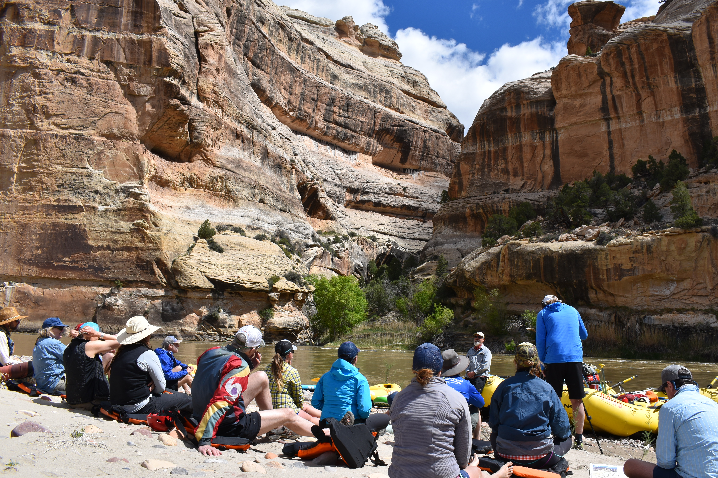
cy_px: 241
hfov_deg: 61.8
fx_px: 598
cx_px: 392
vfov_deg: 43.6
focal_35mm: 30
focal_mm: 18
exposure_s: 1/320
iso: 100
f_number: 9
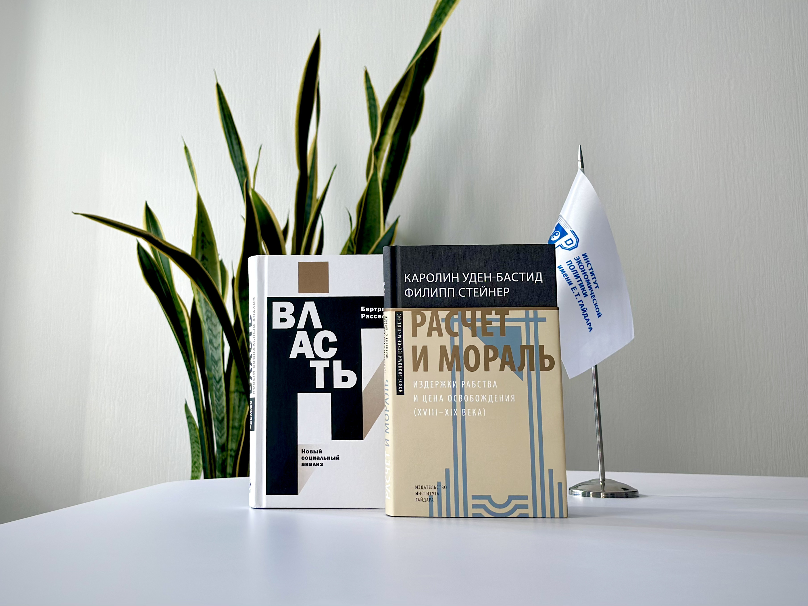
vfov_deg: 30.3
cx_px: 404
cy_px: 303
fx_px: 1120
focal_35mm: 48
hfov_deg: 39.7
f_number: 1.78
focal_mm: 6.86
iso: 80
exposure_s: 1/227
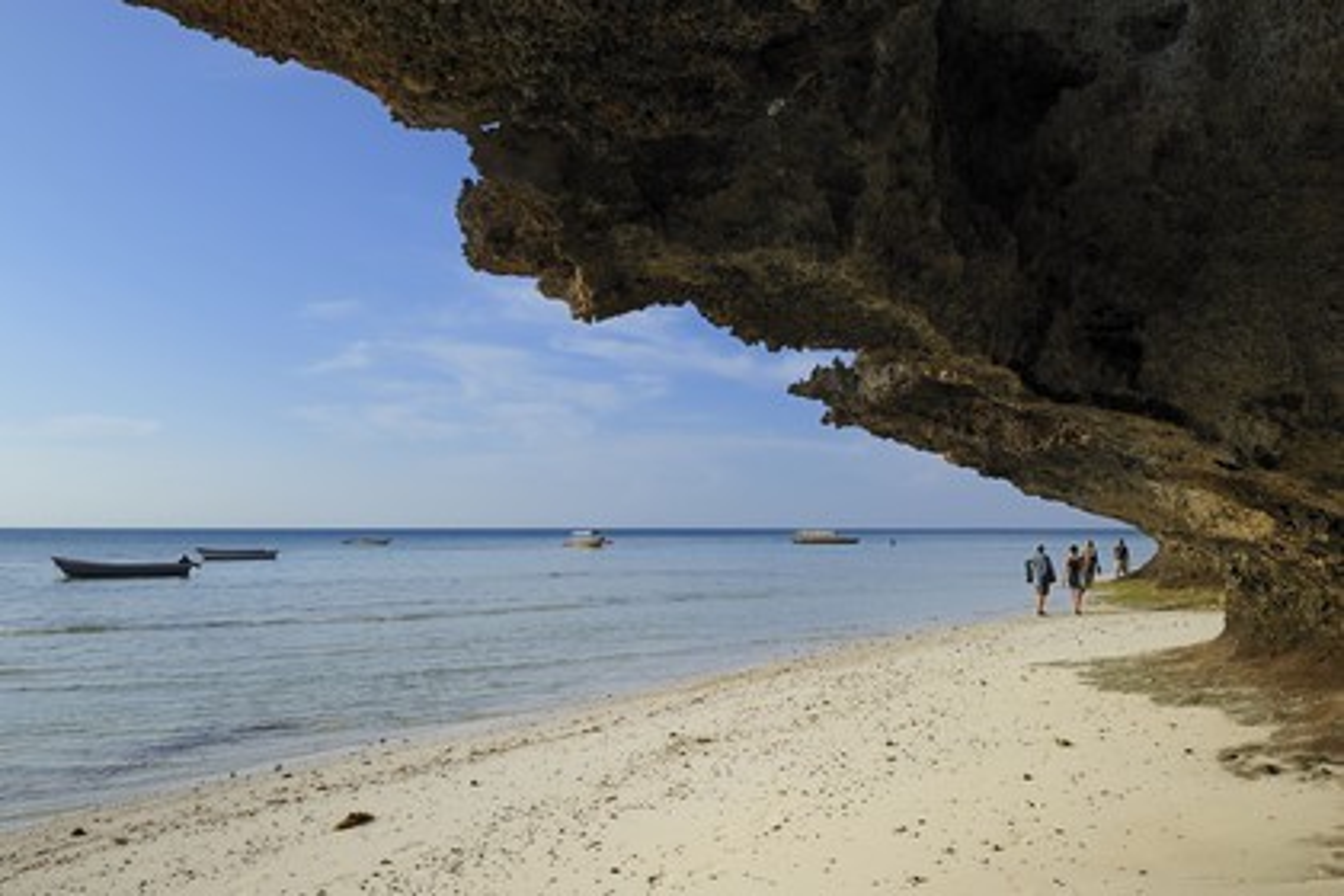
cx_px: 672
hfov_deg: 73.7
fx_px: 896
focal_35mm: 24
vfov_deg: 53.1
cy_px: 448
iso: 200
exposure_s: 1/160
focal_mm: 24
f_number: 16
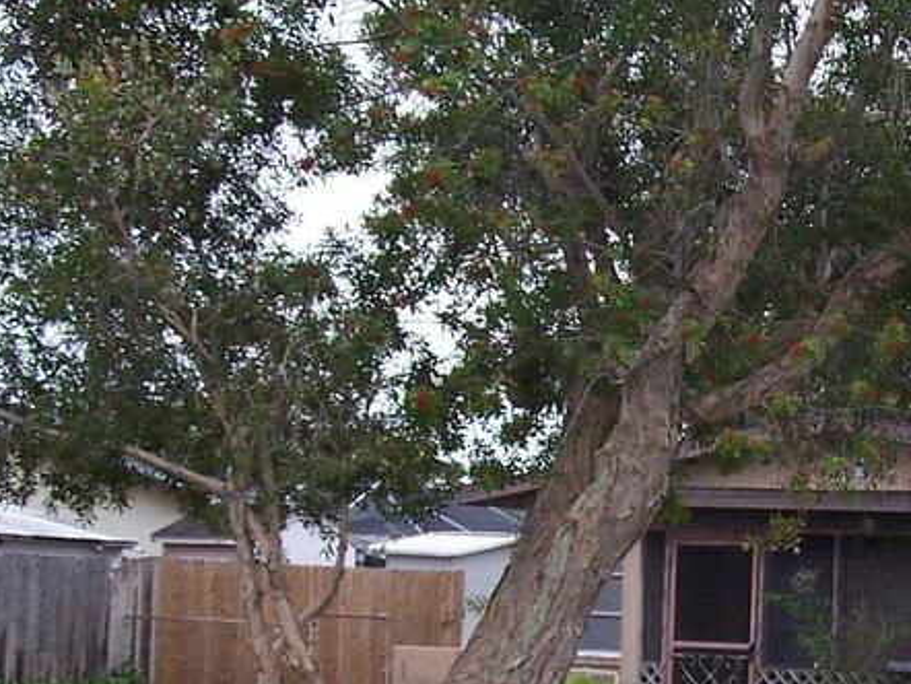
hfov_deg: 21.6
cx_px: 880
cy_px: 622
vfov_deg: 16.6
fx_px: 2317
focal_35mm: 88
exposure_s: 1/60
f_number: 2.8
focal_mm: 6.3
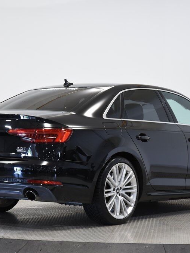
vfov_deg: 20.4
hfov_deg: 15.4
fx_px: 702
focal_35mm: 96
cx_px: 99
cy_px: 127
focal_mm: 66
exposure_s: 1/80
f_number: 4.5
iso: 1600
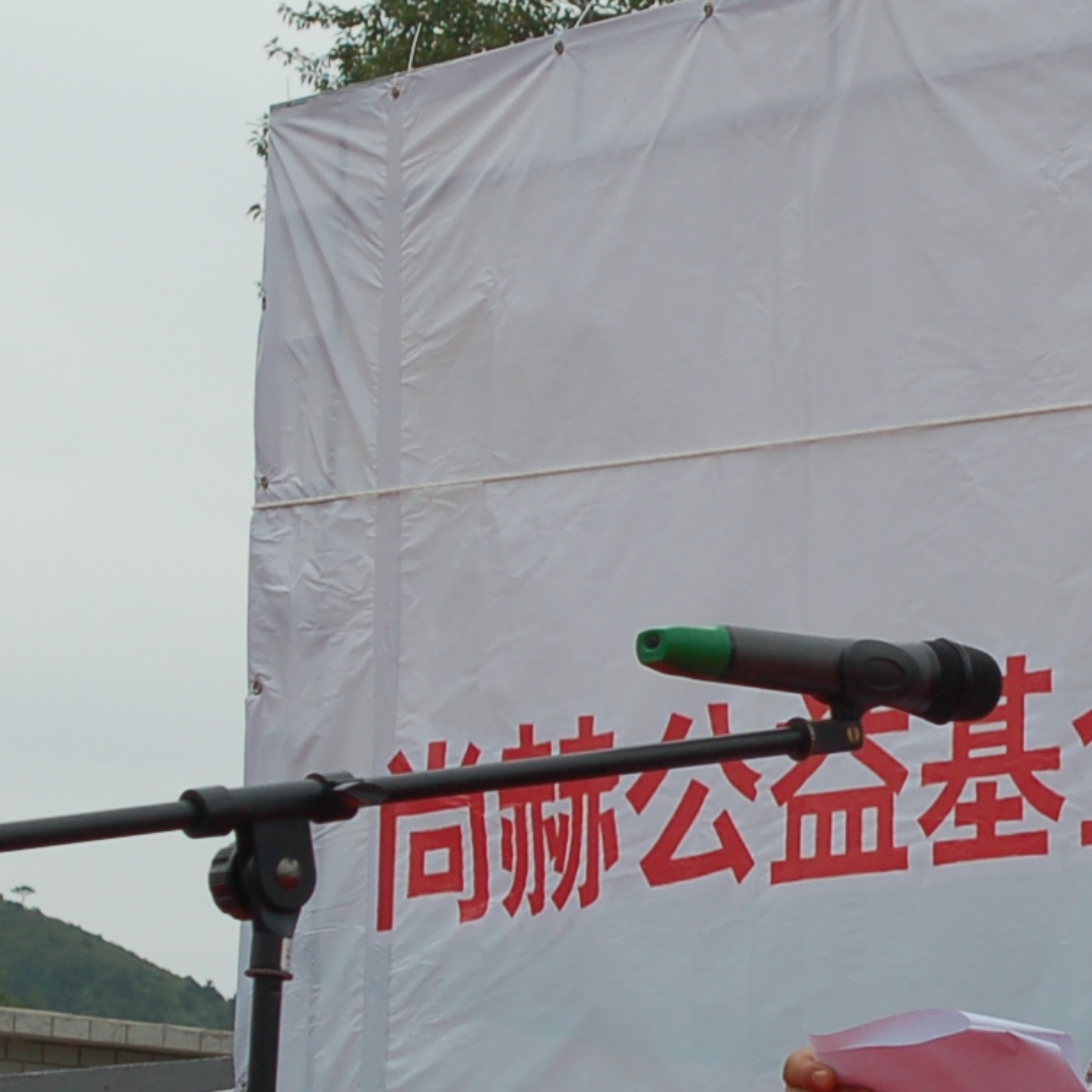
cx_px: 1130
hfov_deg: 9.0
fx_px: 6888
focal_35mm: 193
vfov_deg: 9.0
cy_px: 837
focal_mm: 38
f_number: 8
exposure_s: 1/250
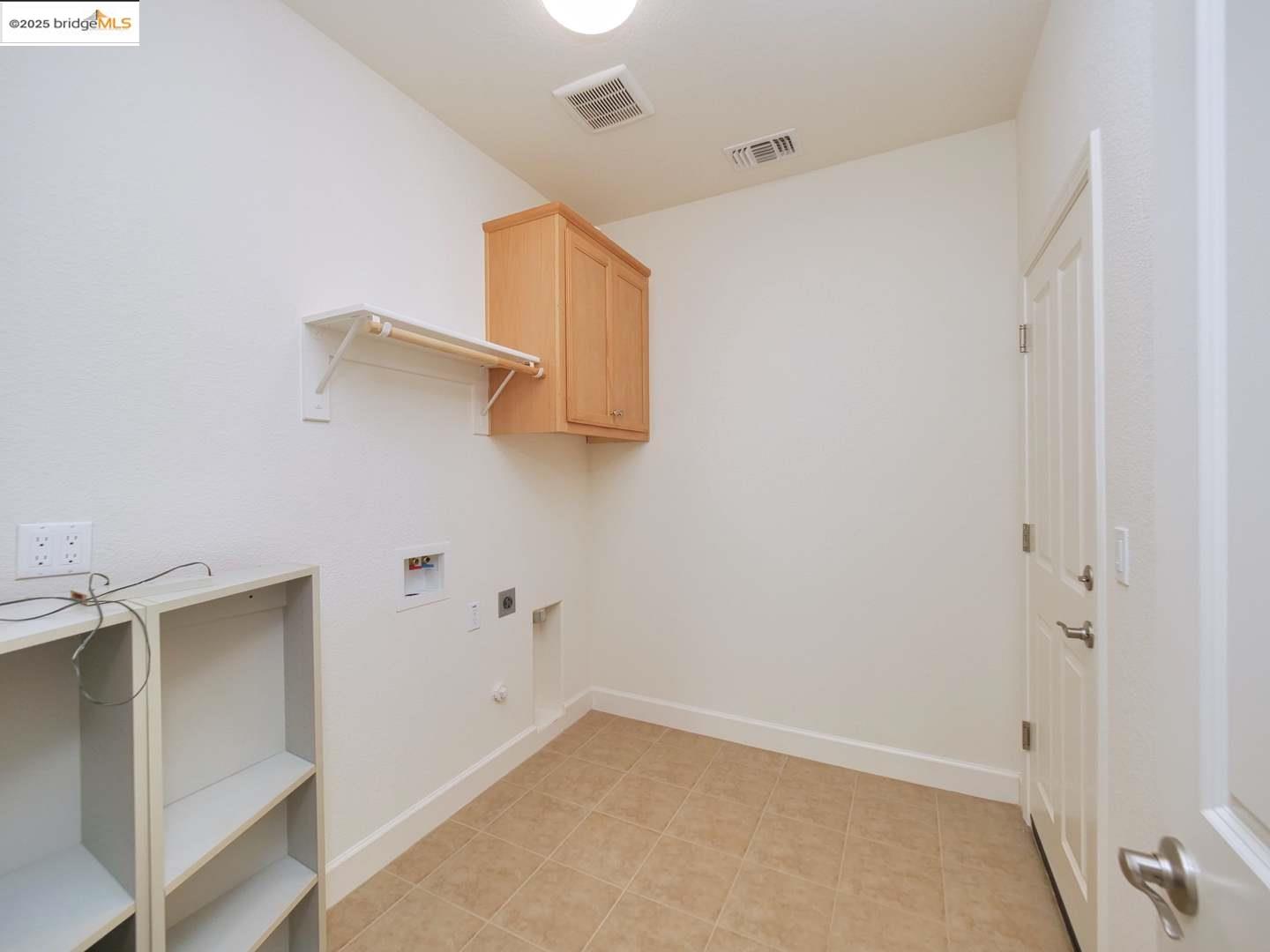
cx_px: 635
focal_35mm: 14
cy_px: 476
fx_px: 514
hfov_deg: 102.1
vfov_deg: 85.7
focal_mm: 7
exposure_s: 1/160
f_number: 4.5
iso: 800
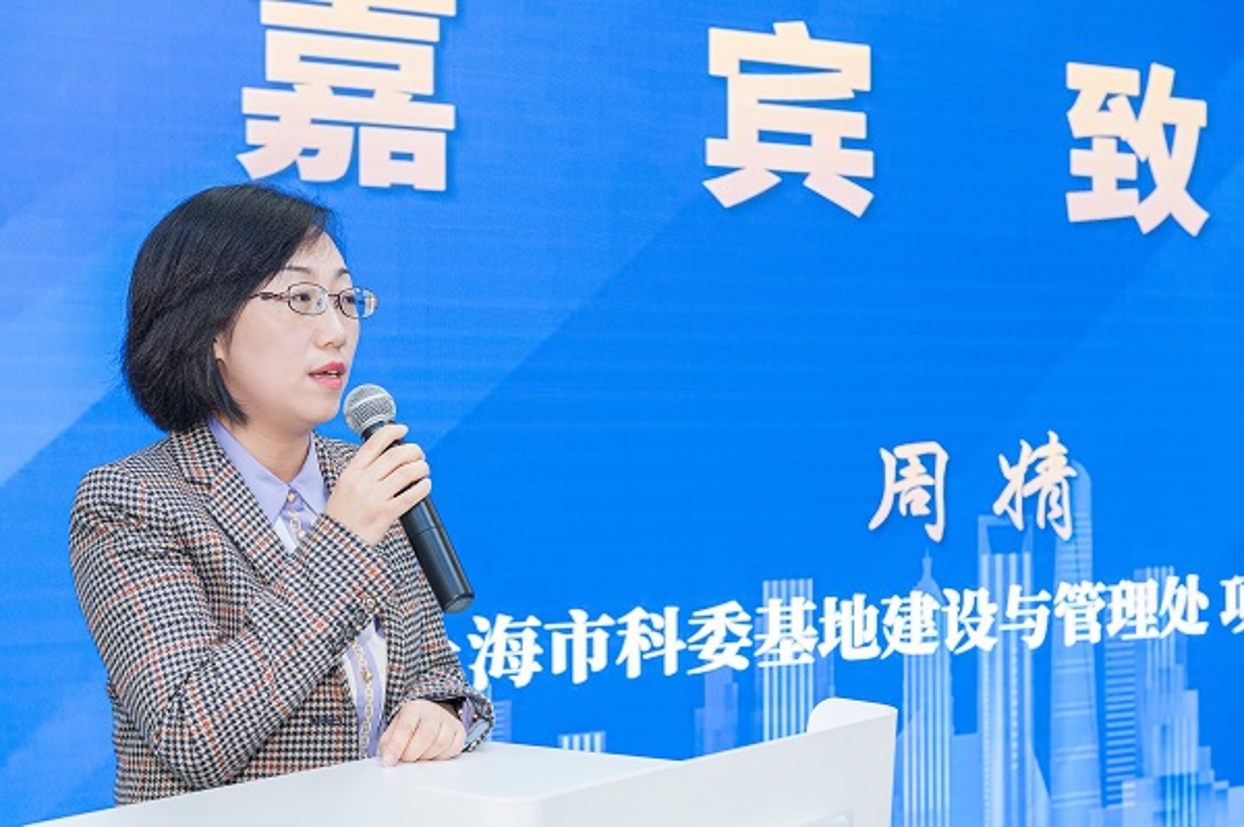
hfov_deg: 34.5
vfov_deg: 23.3
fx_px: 2003
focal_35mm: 58
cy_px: 414
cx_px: 622
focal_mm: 58
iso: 1600
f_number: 5.6
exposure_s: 1/80
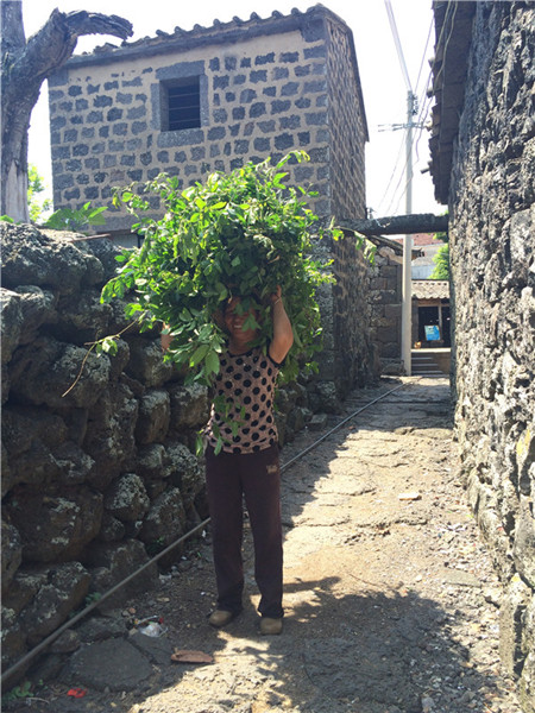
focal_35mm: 30
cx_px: 268
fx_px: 618
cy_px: 356
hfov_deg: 46.8
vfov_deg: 60.0
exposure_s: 1/394
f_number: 2.2
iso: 32
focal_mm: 4.12
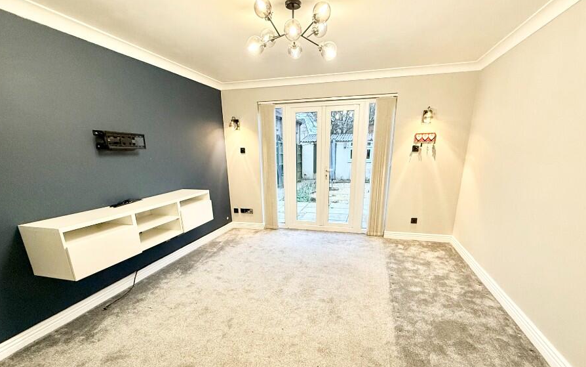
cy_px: 236
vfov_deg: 66.7
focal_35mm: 17
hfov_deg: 94.4
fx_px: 272
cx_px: 296
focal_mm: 2.22
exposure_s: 1/50
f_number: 2.2
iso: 400
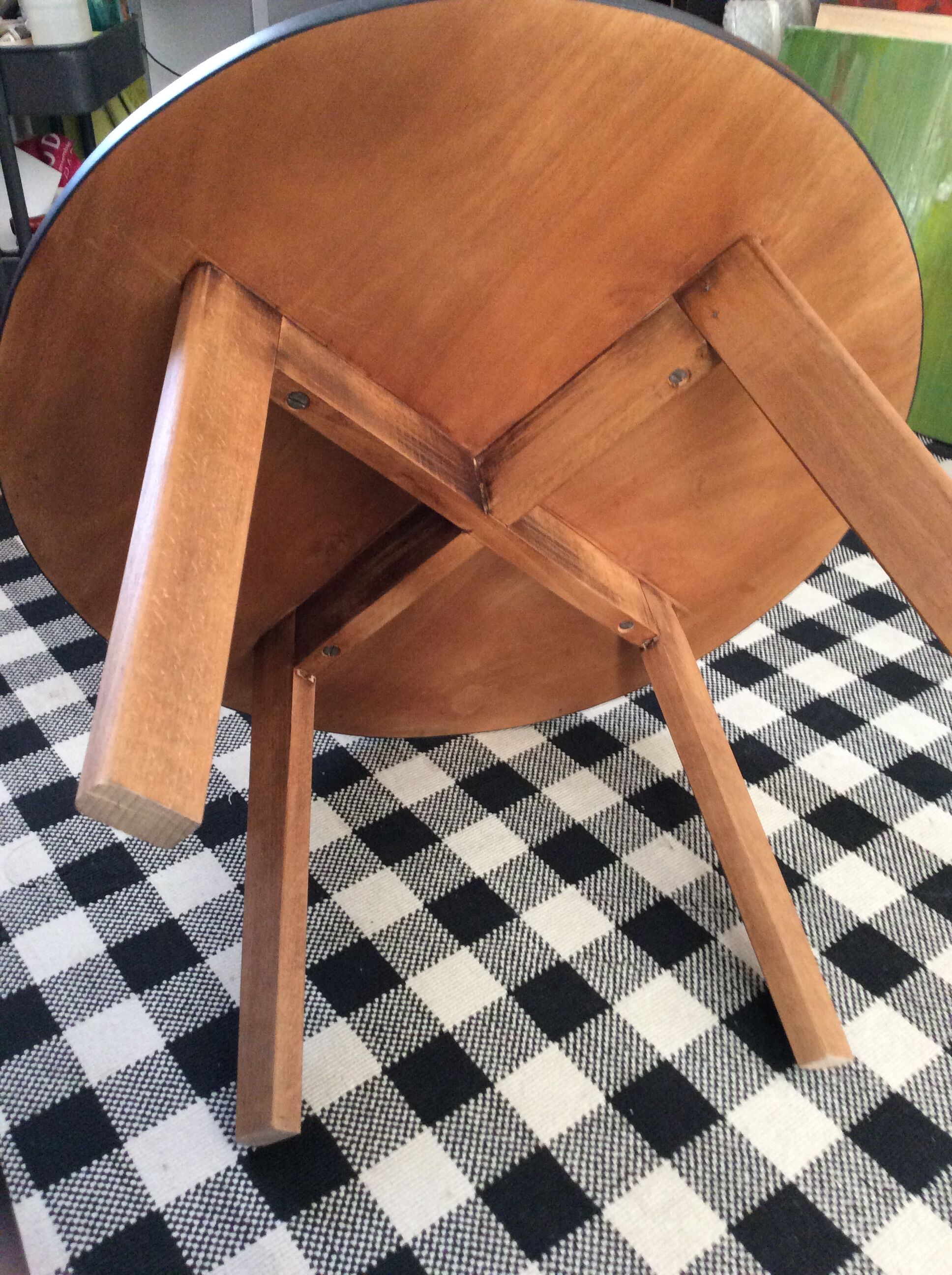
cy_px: 638
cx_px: 476
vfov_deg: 56.9
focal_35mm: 32
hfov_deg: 44.1
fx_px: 1177
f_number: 2.4
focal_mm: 3.3
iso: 160
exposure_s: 1/25
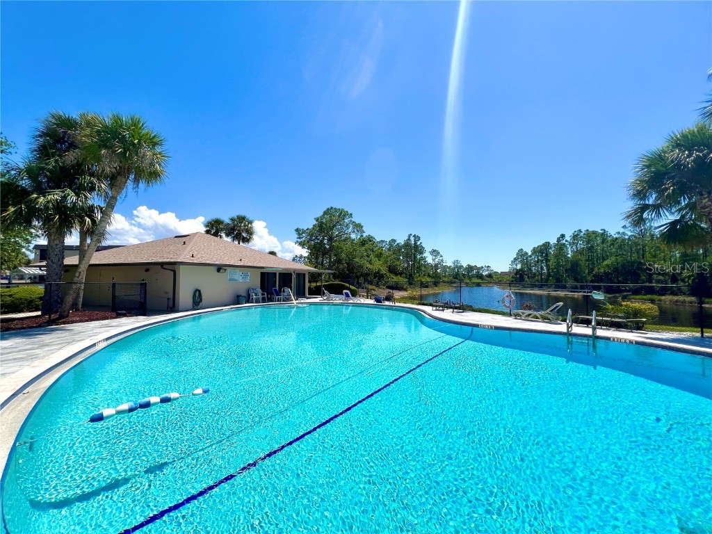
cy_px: 267
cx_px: 356
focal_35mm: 13
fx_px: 267
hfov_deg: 106.2
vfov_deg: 89.9
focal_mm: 1.57
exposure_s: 1/3311
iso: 32
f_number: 1.8
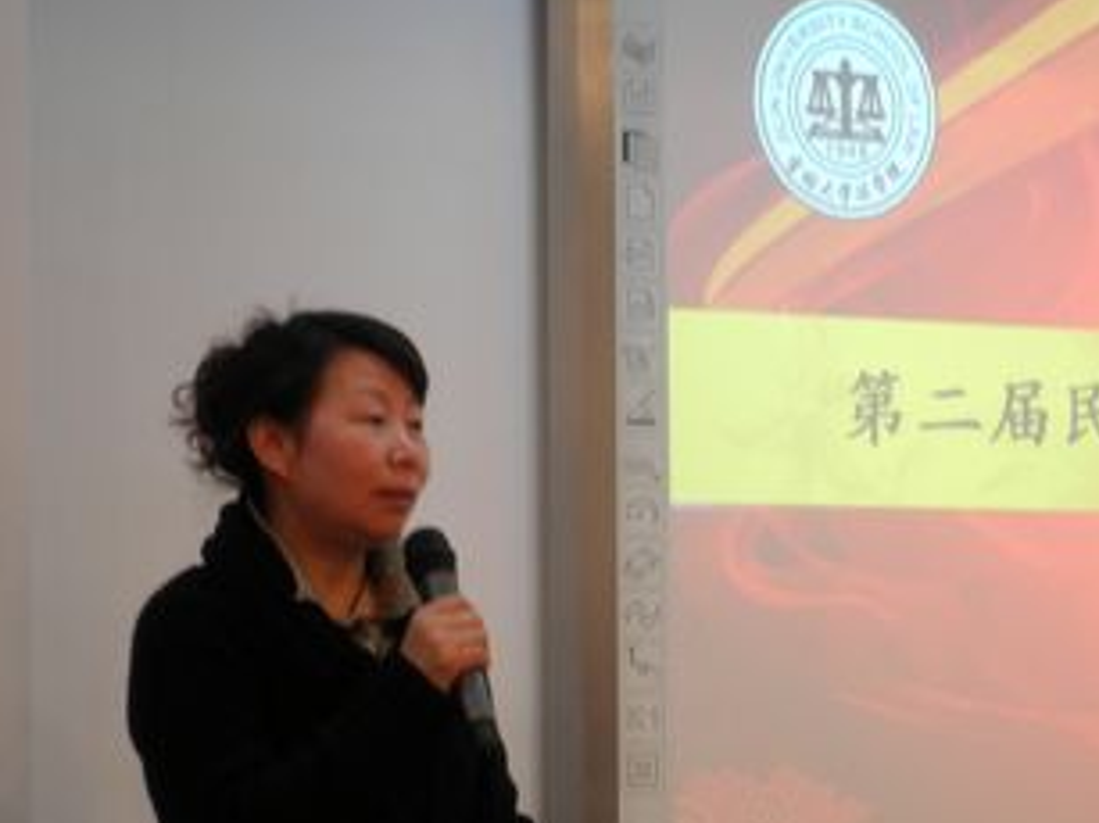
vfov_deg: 12.4
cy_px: 603
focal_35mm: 119
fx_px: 3777
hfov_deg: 16.5
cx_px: 805
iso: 160
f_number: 4.7
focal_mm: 13
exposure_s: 1/20
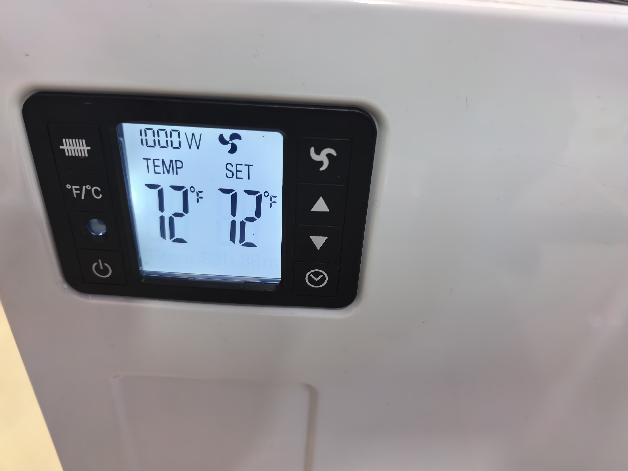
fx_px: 435
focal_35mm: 24
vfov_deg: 56.8
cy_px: 236
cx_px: 314
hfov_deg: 71.6
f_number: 2
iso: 200
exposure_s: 1/50
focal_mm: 6.98
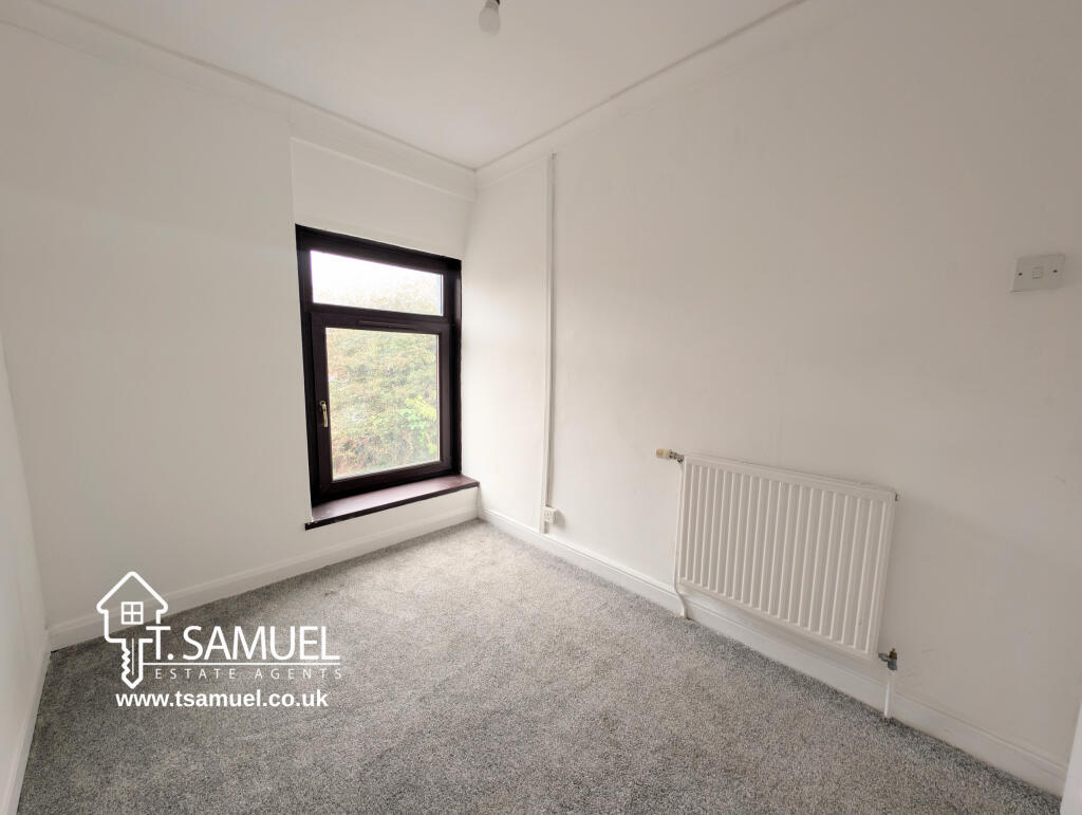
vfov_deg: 94.6
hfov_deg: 110.5
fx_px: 376
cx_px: 541
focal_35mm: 12
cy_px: 408
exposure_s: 1/73
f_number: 1.95
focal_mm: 2.23
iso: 41
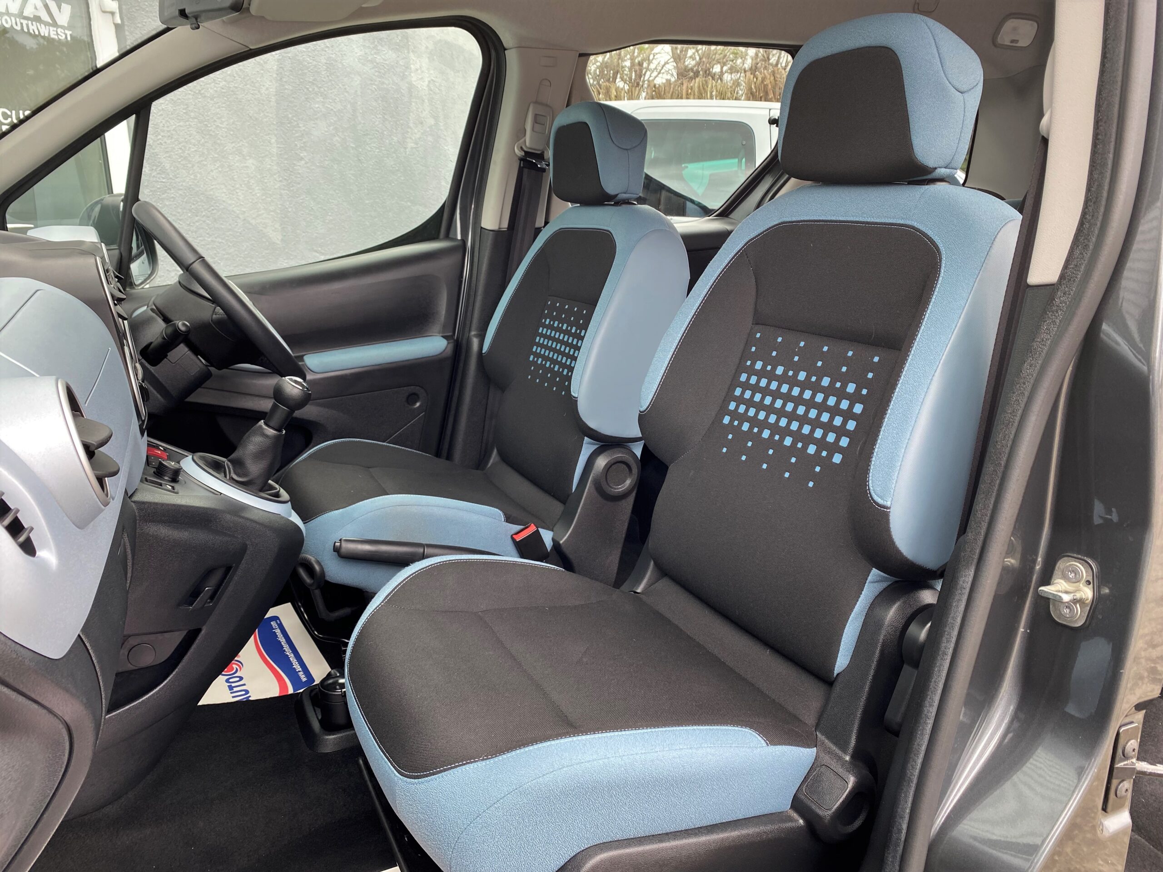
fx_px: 874
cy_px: 436
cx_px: 582
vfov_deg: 53.1
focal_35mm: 26
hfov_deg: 67.3
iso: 50
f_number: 1.8
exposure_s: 1/122
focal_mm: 4.25
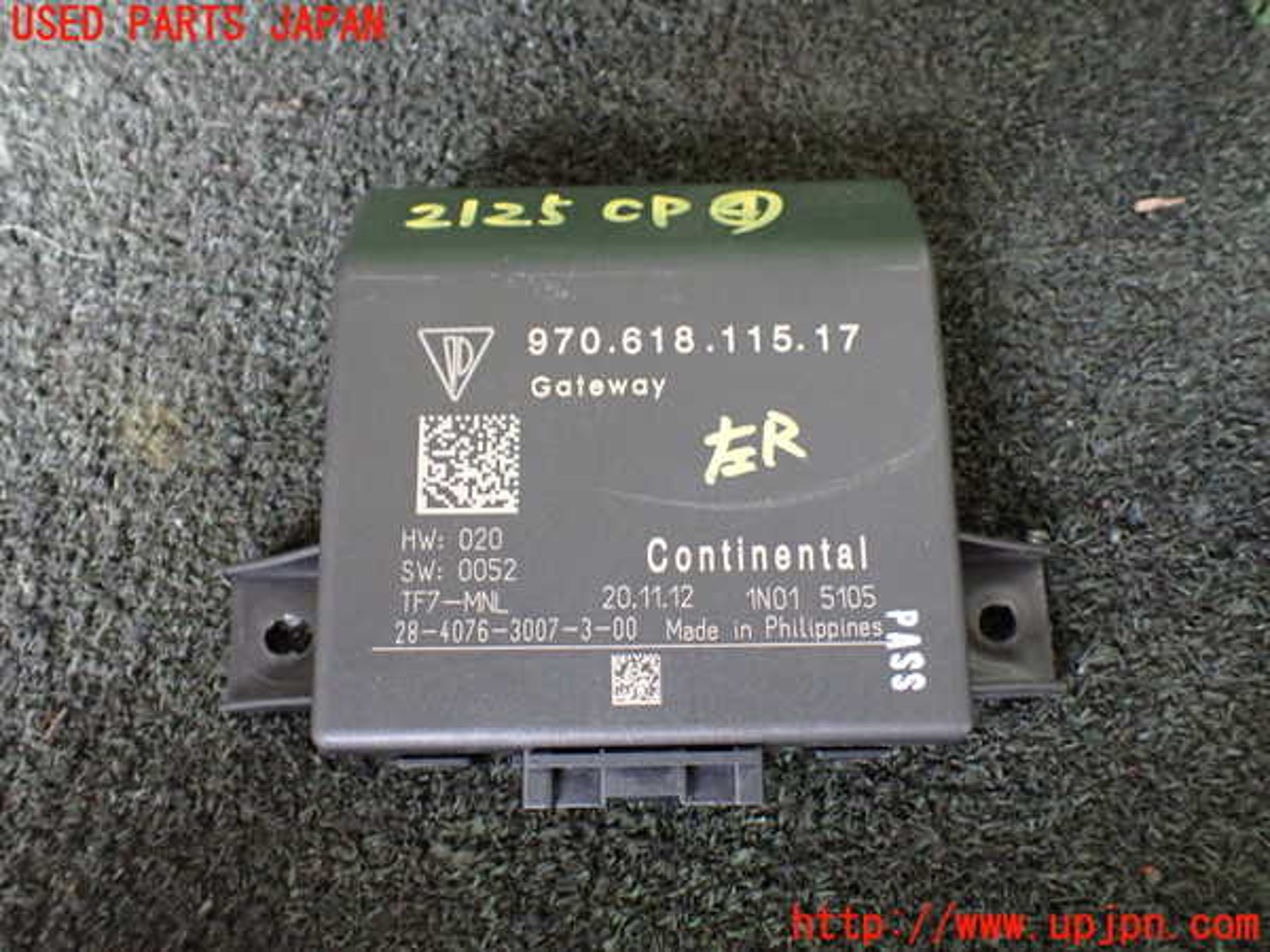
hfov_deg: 60.0
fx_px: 1101
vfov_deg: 46.8
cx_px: 635
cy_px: 476
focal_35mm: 30
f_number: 2.3
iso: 800
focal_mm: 5.4
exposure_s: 1/30
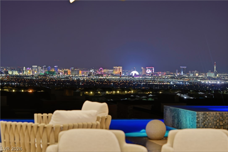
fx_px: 760
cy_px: 76
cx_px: 114
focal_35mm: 120
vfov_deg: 11.4
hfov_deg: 17.1
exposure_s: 1/8
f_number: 9
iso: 400
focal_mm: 120
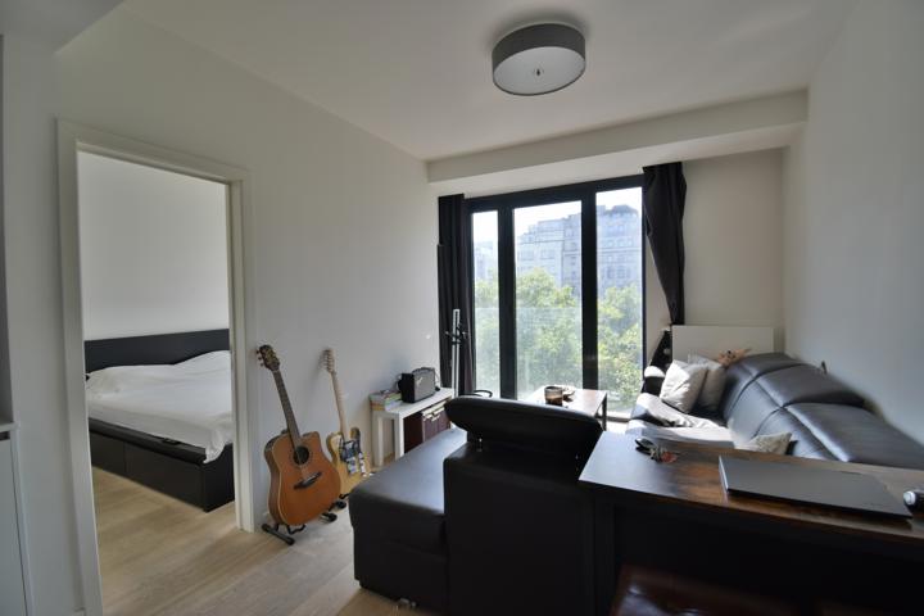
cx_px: 462
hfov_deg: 100.4
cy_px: 308
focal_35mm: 15
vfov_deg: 77.3
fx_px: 385
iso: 100
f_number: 4.5
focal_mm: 10
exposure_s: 1/50
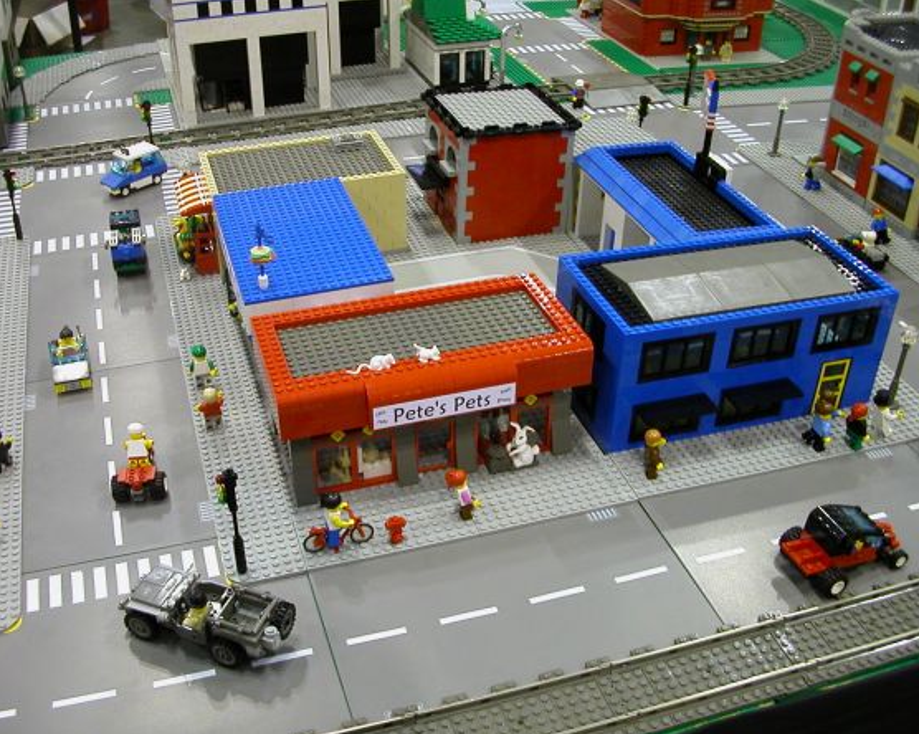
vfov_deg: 38.2
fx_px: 1060
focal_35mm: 39
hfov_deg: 46.9
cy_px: 370
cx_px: 438
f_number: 2.7
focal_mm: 5.6
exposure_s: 1/20.6
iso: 100
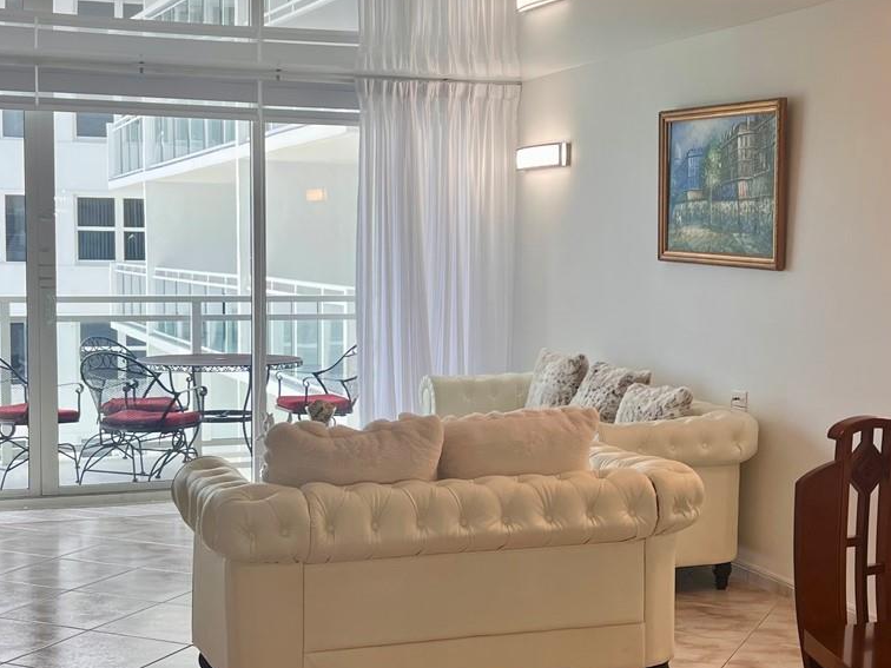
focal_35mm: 55
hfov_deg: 34.9
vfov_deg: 26.6
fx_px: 1416
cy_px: 356
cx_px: 448
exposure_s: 1/201
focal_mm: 5.7
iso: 40
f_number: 1.5
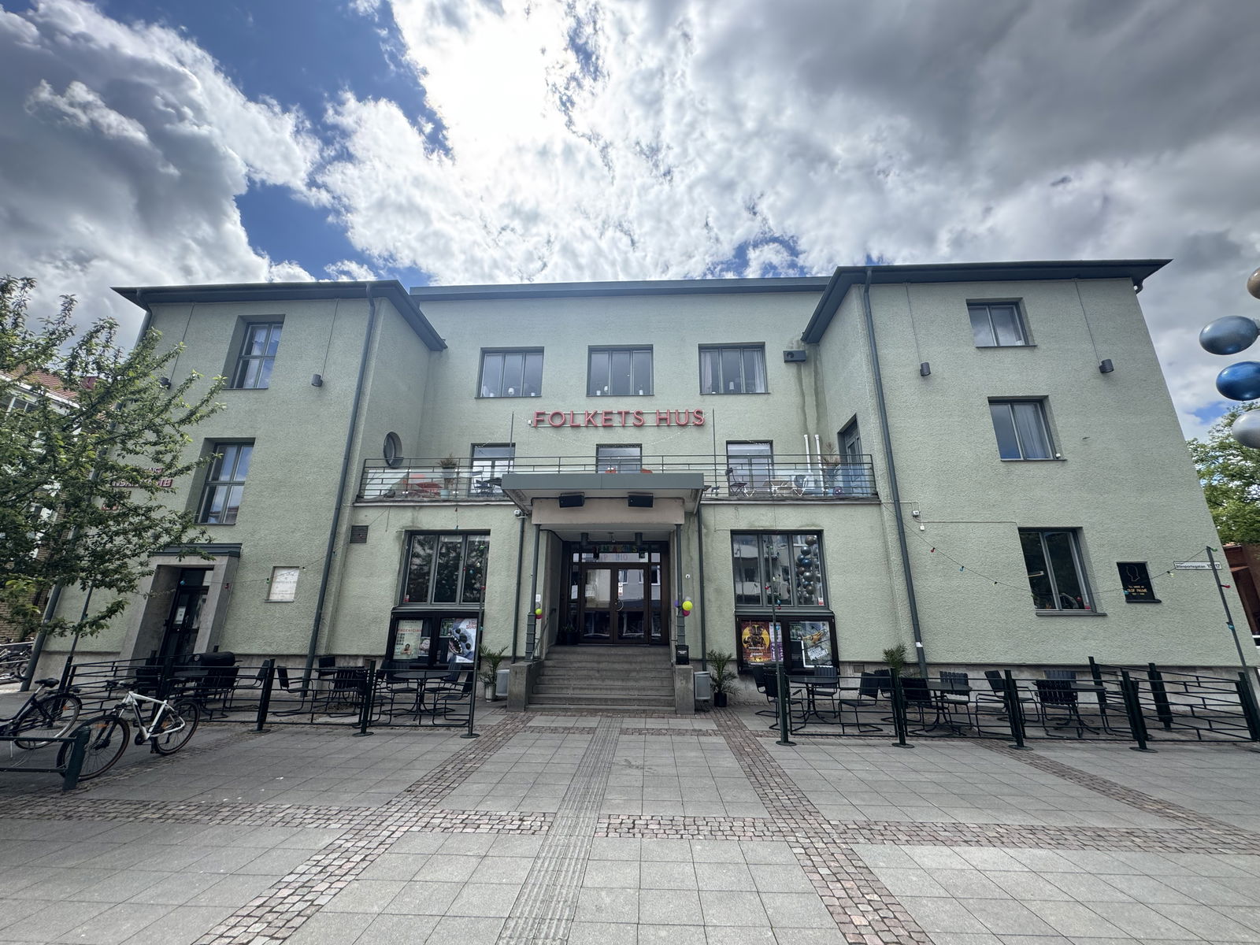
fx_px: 510
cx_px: 630
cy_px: 472
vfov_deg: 85.7
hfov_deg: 102.1
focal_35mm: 14
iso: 50
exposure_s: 1/831
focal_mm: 2.22
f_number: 2.2
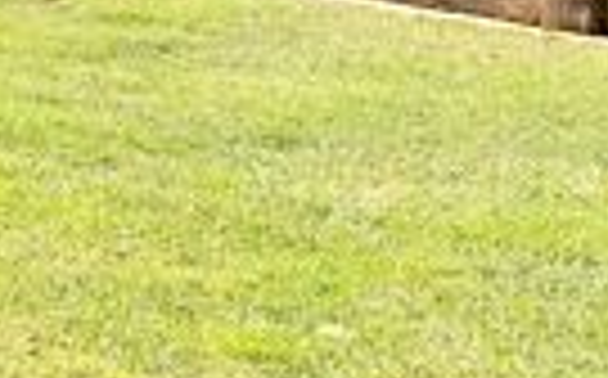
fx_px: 3277
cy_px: 158
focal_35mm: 198
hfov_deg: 10.4
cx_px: -162
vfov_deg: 6.6
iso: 20
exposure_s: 1/1230
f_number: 1.8
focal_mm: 3.99
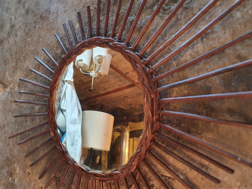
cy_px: 94
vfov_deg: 53.1
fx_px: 189
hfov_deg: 67.3
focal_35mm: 26
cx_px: 126
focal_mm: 4.32
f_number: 1.5
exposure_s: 1/50
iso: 250
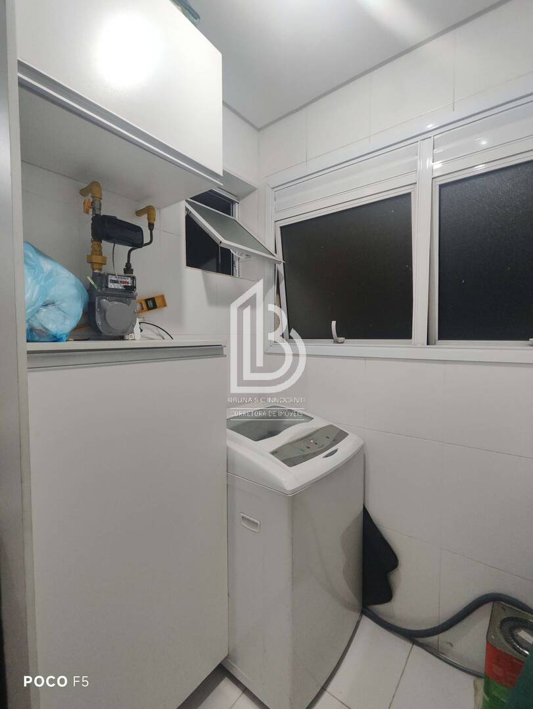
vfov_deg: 94.5
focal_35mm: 16
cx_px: 266
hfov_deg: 78.1
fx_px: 328
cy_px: 354
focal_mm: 1.65
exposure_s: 1/40
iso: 172
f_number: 2.2
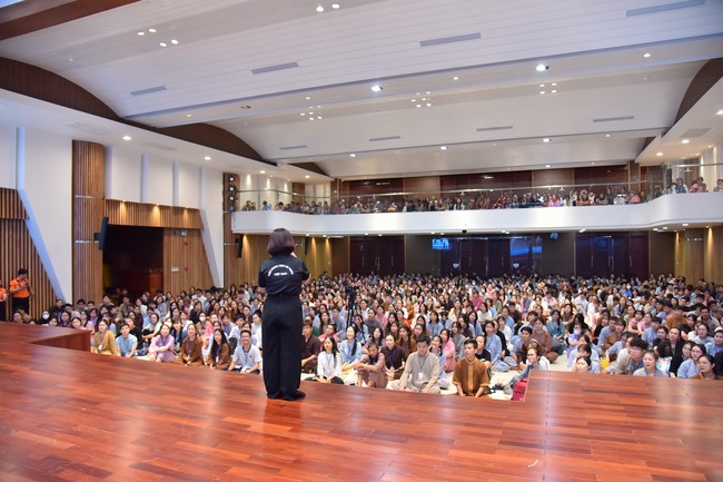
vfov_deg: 53.1
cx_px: 362
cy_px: 241
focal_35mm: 24
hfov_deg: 73.8
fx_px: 482
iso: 1250
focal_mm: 24
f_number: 4.5
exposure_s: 1/125
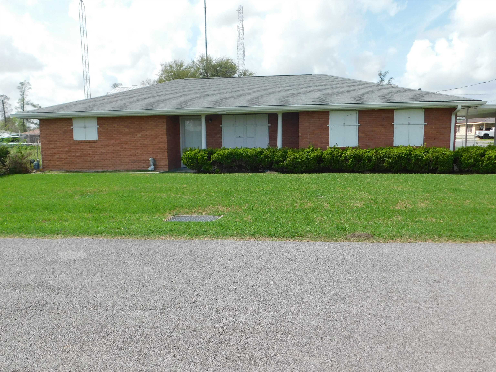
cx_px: 248
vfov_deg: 46.8
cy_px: 186
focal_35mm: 30
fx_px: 430
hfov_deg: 60.0
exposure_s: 1/1000
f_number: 3.2
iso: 125
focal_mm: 5.3
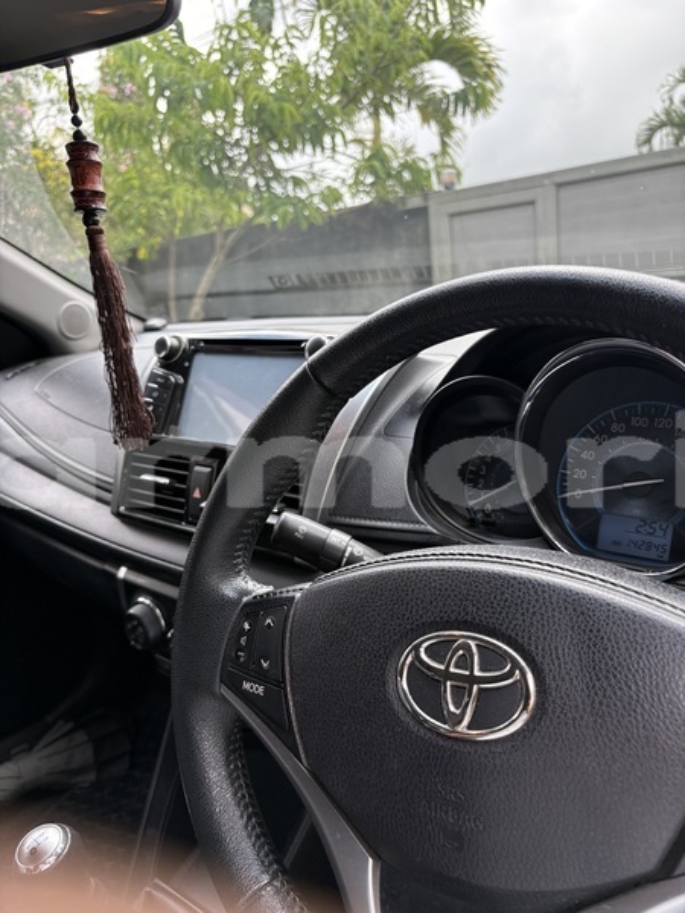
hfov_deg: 53.1
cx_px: 342
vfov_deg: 67.3
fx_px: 686
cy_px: 456
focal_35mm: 26
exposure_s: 1/275
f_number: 1.6
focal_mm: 5.96
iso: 64
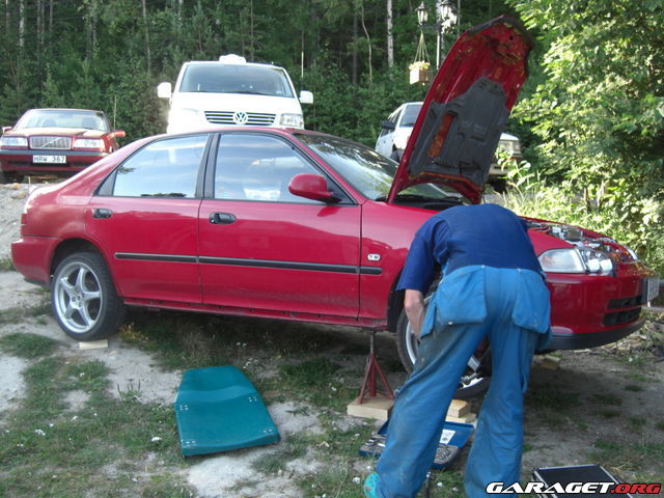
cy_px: 249
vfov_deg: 37.7
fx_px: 729
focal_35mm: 38
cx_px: 332
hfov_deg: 49.0
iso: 80
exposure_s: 1/80
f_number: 2.8
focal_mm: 7.9
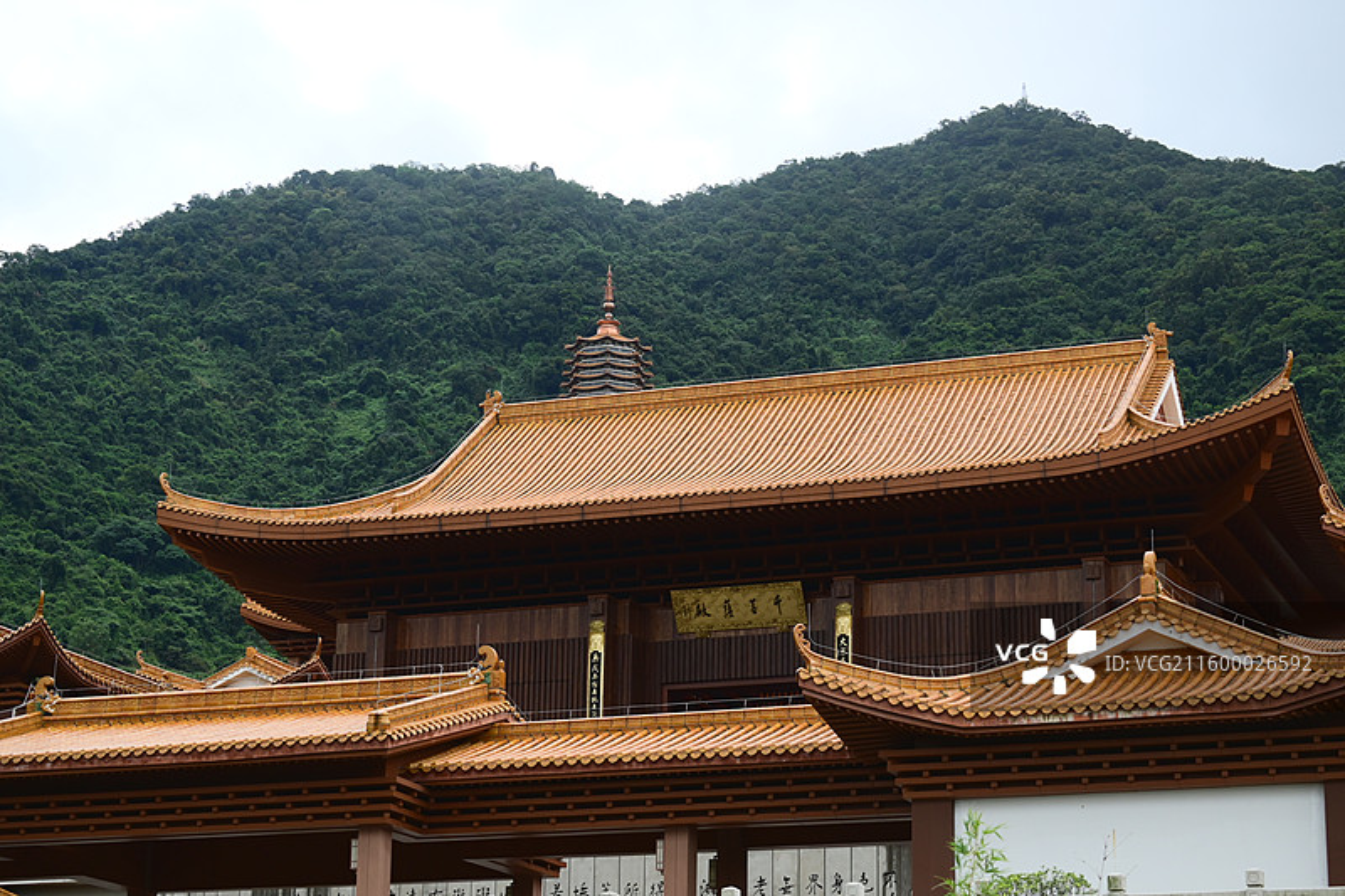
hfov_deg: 27.0
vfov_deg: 18.2
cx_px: 672
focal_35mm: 75
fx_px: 2801
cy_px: 448
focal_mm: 50
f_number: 5.6
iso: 320
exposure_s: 1/160
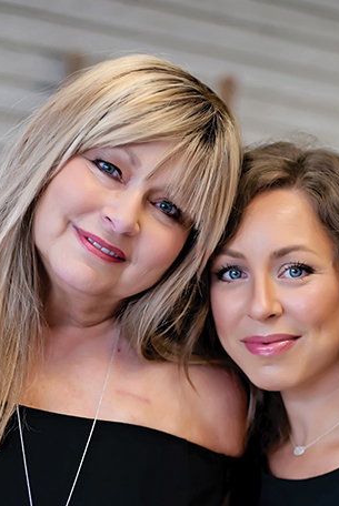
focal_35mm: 110
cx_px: 226
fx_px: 1550
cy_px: 486
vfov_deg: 18.2
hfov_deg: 12.5
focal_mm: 50
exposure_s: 1/640
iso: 640
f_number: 2
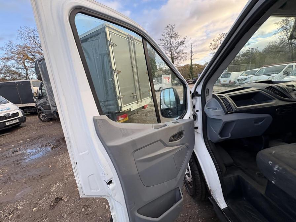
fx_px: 120
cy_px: 111
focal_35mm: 14
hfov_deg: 102.1
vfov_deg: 85.7
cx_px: 148
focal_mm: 2.22
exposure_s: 1/99
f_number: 2.2
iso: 40
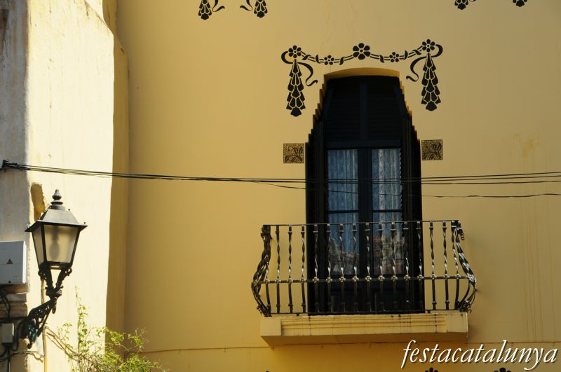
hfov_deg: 9.8
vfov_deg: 6.5
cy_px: 186
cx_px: 280
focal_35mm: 210
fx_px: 3268
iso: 200
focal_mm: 140
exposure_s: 1/400
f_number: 10
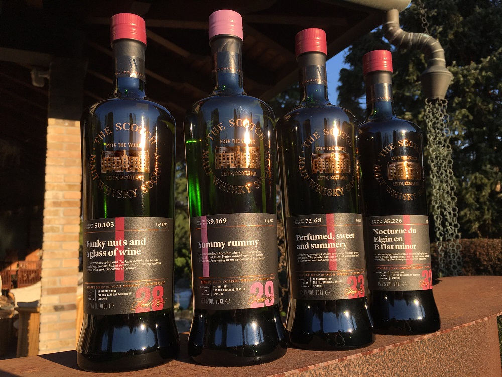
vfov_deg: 48.2
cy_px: 188
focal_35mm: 29
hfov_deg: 61.7
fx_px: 421
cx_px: 251
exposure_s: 1/1115
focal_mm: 4.15
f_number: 2.2
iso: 25
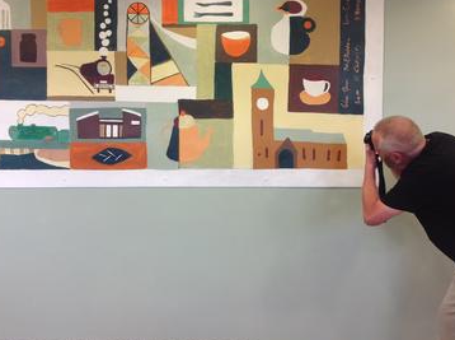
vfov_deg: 32.7
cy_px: 144
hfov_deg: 43.0
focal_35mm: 44
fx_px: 577
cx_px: 230
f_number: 2.4
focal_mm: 4.28
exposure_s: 1/30
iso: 50
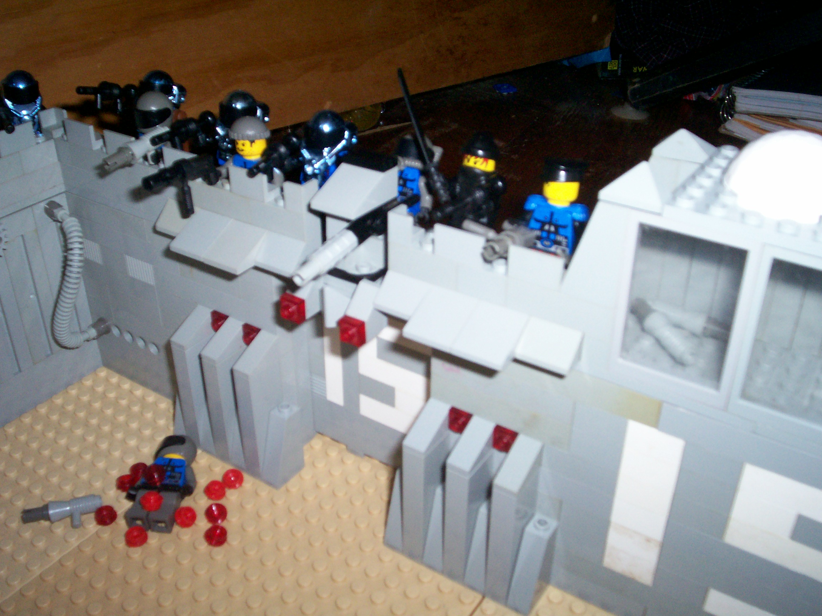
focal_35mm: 36
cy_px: 308
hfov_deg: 51.4
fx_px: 855
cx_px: 411
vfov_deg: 39.7
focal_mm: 5.9
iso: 140
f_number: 4.5
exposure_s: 1/64
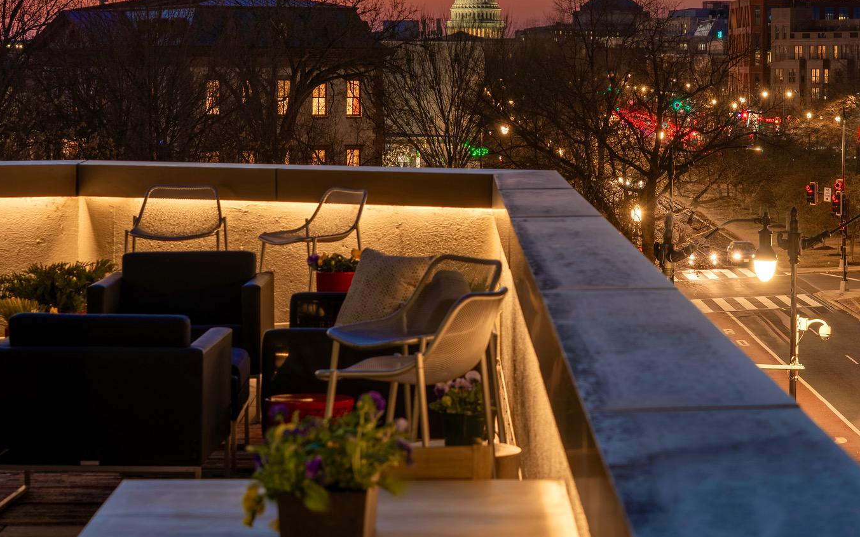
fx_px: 2531
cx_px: 586
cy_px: 126
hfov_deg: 19.2
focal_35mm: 108
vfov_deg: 12.1
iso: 50
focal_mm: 70
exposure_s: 1/3
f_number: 8
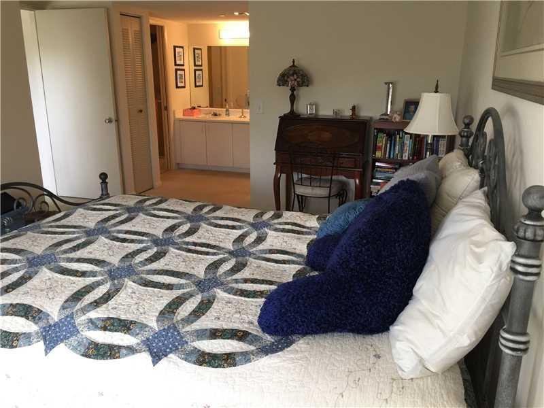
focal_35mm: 29
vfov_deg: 48.2
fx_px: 456
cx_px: 272
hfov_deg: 61.7
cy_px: 204
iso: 32
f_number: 2.2
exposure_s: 1/30
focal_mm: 4.15
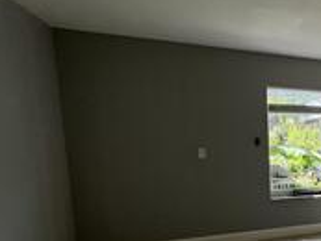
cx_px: 362
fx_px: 278
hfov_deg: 44.1
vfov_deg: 45.4
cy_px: 178
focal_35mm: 30
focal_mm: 1.57
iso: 40
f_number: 1.8
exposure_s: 1/99
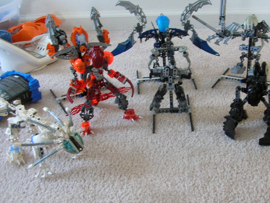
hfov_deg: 38.4
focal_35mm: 49
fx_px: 382
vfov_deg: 29.7
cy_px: 107
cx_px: 182
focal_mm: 5.8
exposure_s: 1/5.8
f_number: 2.8
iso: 89
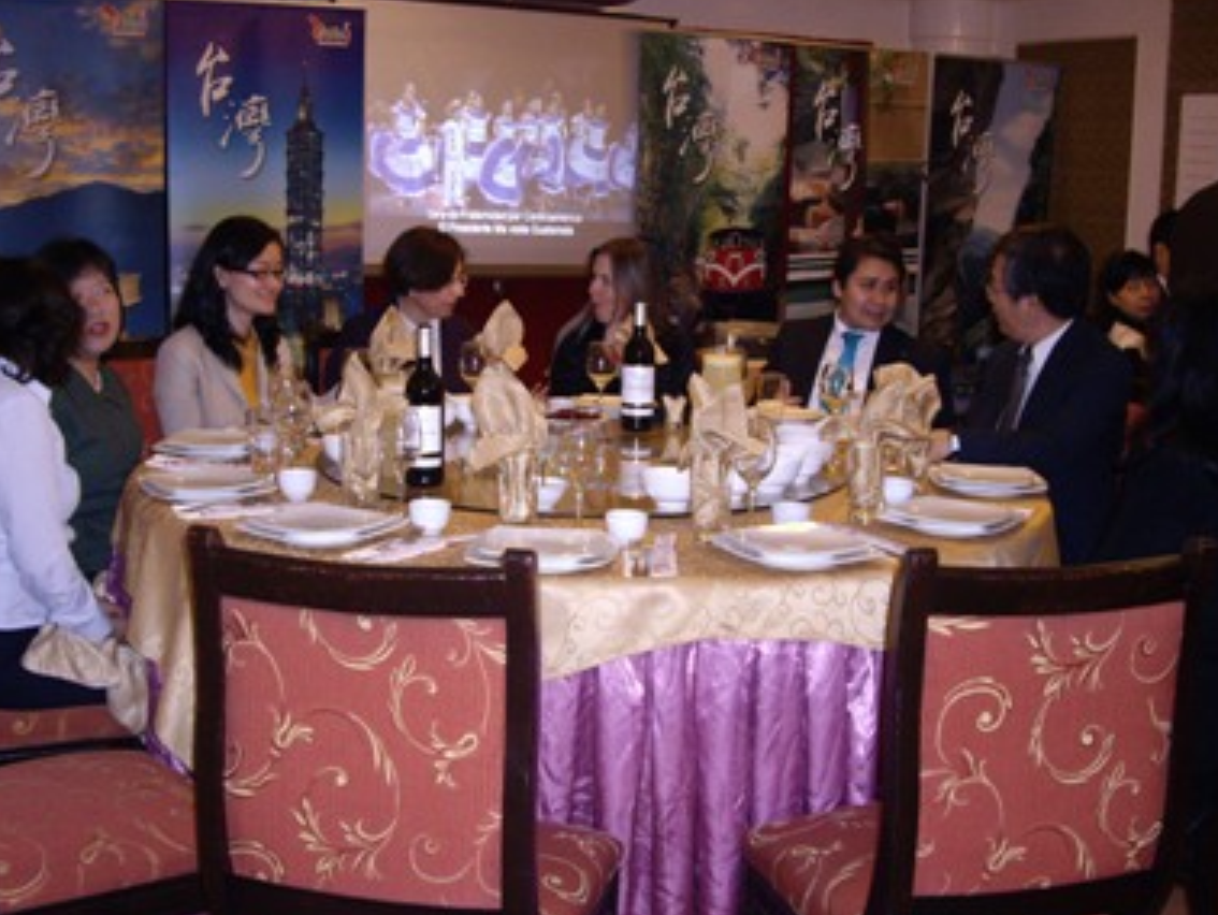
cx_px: 661
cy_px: 477
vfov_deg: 32.2
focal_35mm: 45
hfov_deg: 42.0
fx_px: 1584
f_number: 2.8
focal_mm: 7.9
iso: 400
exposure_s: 1/40
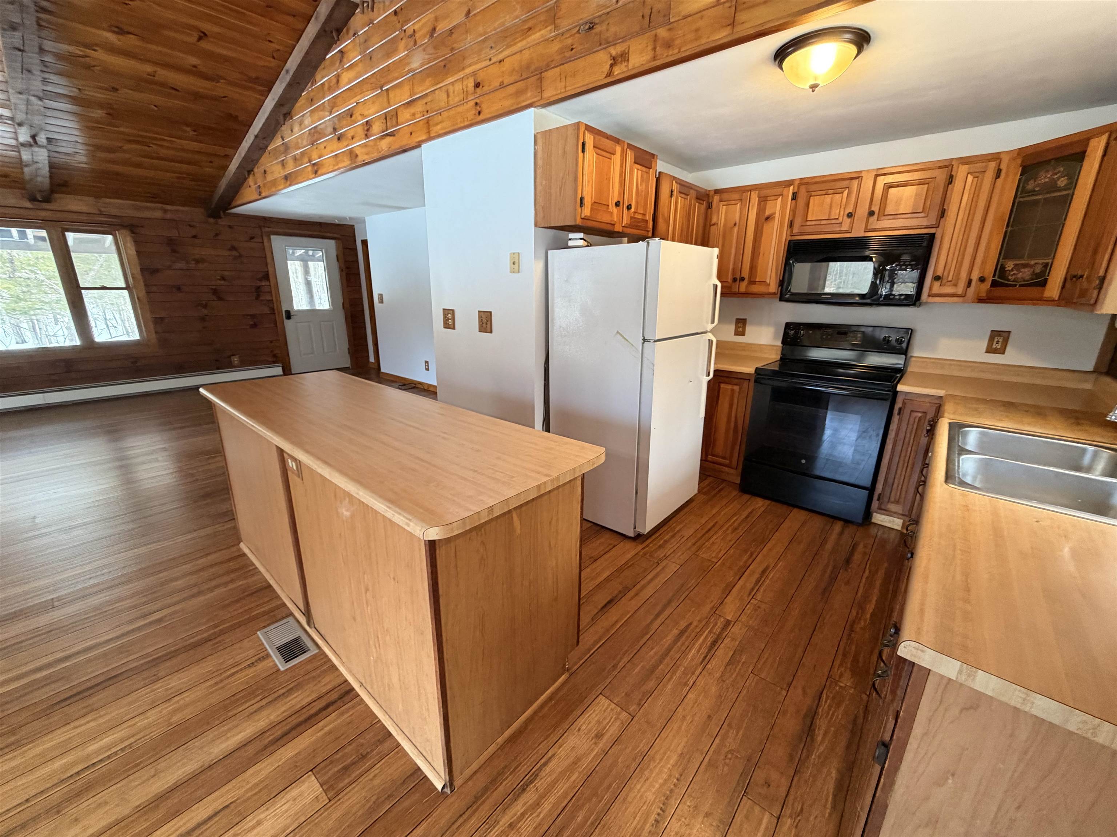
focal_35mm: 14
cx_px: 558
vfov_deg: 85.7
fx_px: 452
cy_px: 418
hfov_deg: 102.1
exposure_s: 1/60
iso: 250
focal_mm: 2.22
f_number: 2.2
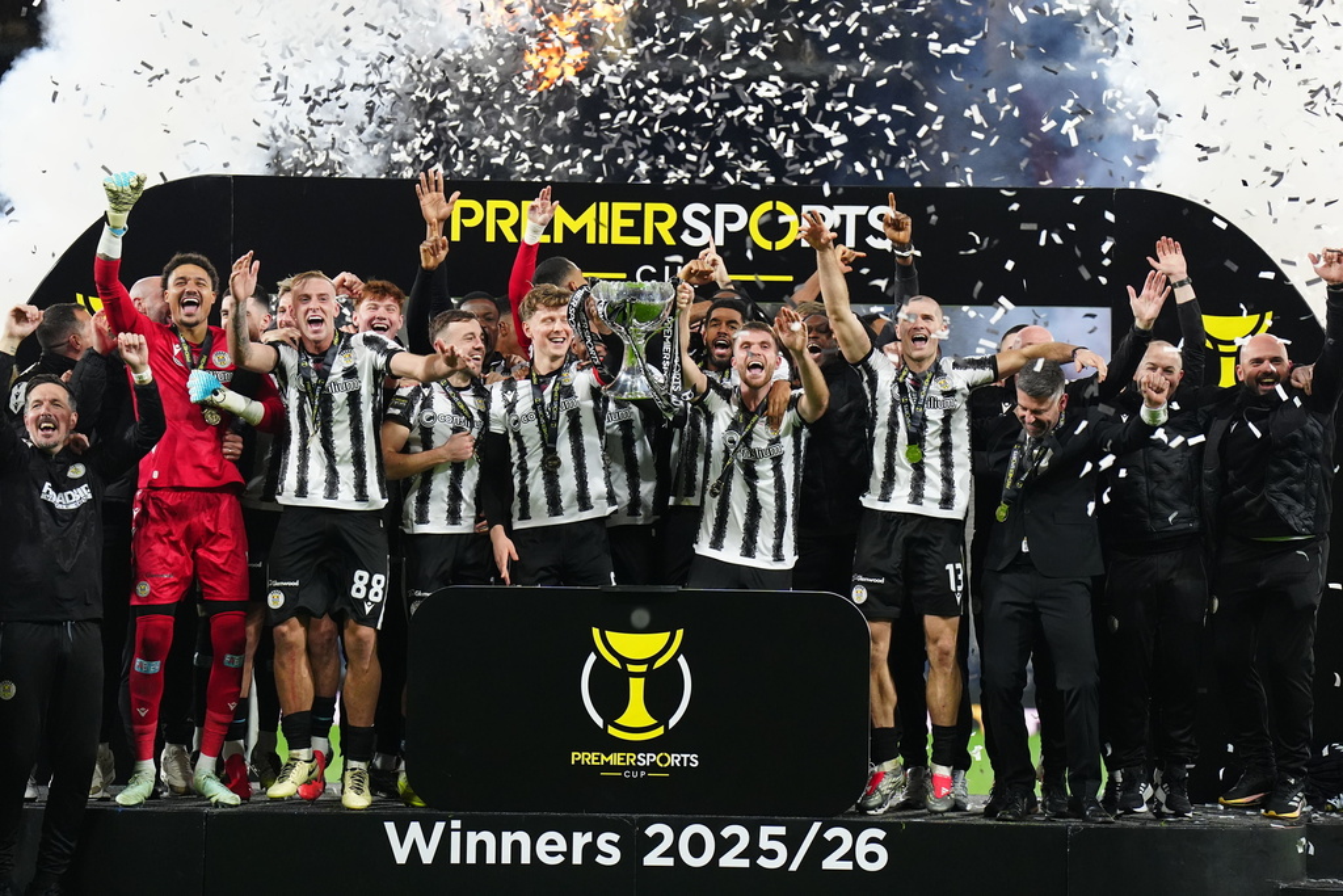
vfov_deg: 6.9
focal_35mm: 200
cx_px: 672
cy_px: 448
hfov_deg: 10.3
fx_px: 7462
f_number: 3.2
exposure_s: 1/1250
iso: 3200
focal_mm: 200
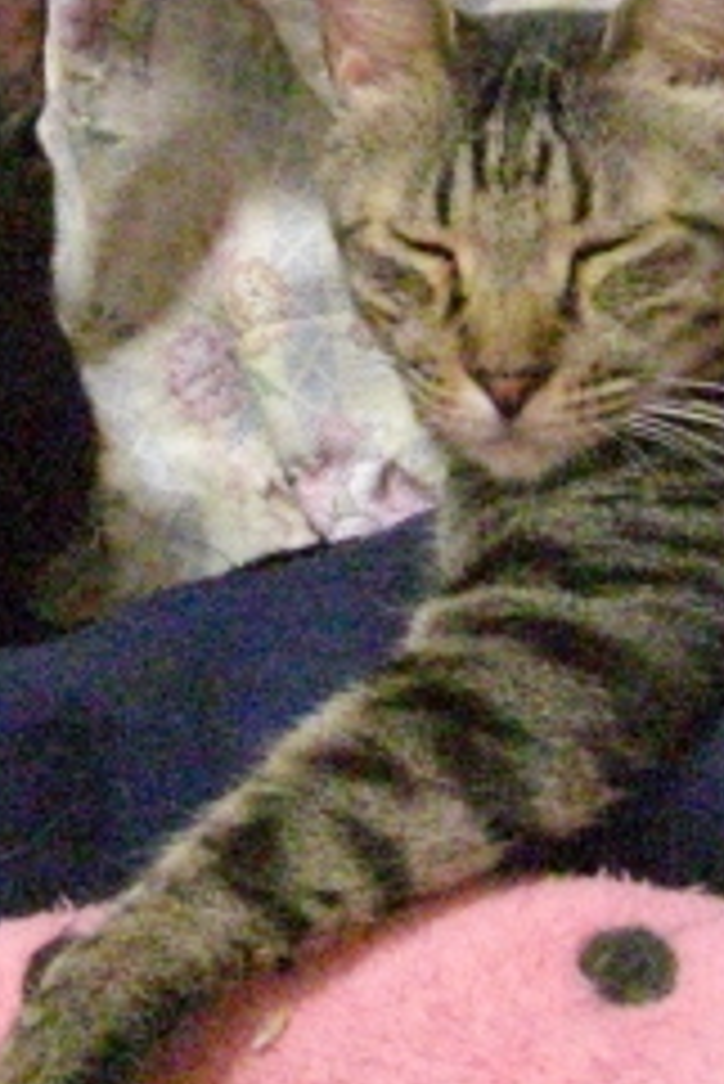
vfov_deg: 19.3
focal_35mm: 105
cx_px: 108
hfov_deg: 13.0
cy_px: 229
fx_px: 3163
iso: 3200
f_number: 2.8
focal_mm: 7.9
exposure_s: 1/160
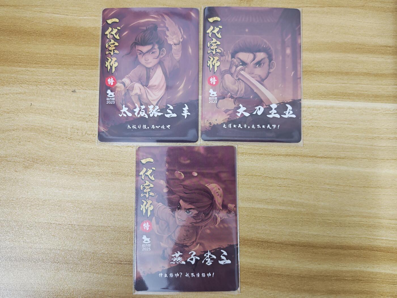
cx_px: 198
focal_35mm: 31
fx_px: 356
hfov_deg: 58.4
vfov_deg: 45.4
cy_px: 149
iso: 500
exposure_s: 1/33
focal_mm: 6.83
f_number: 2
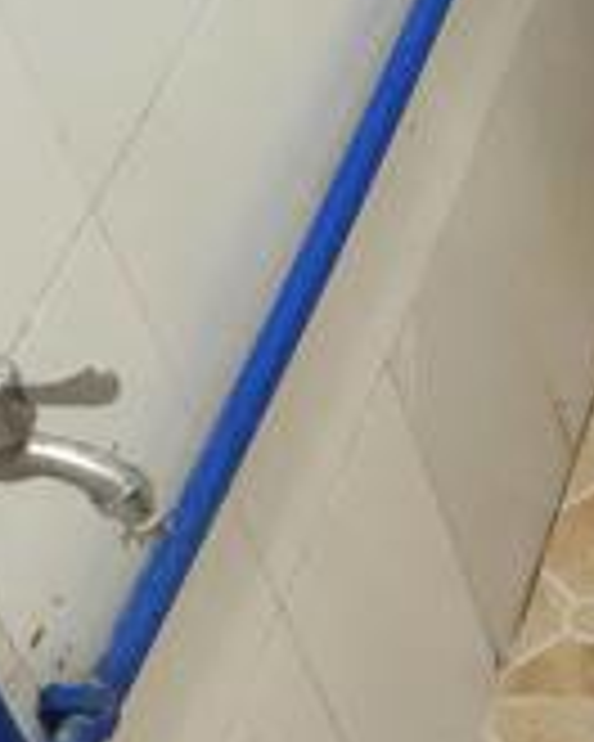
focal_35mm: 123
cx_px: 1552
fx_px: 2703
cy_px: 306
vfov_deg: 15.6
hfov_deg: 10.3
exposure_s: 1/50
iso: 267
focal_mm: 4.27
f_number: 1.79
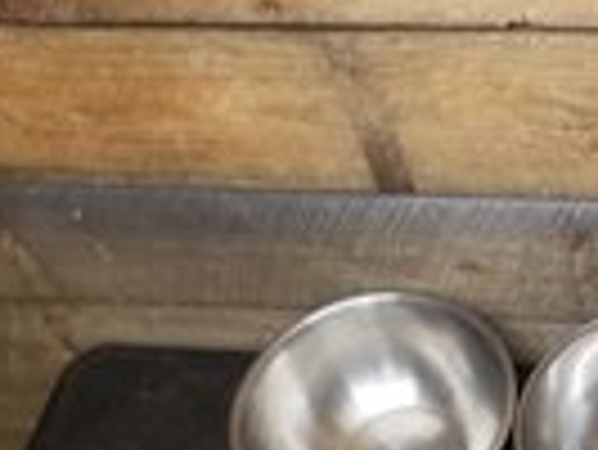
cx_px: 672
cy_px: 556
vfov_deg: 20.4
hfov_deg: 26.5
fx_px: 1158
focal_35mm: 67
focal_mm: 4.3
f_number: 2.4
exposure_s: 1/60
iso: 320
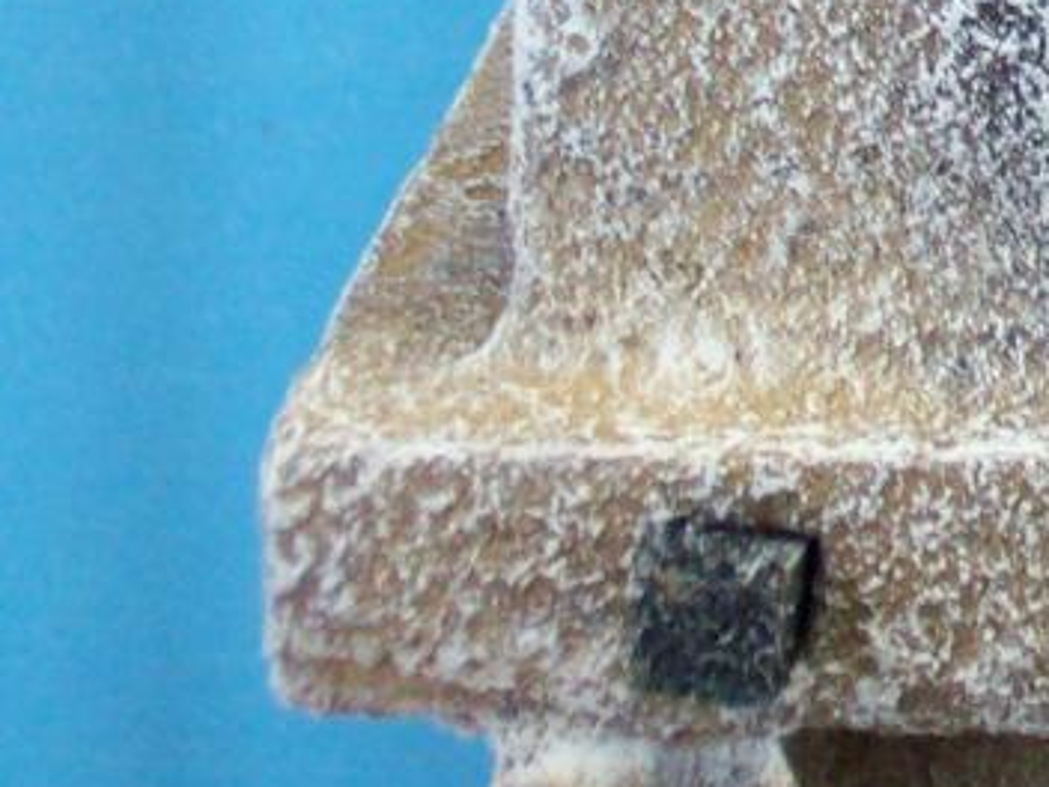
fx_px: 7727
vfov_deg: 5.7
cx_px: 1886
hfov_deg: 7.5
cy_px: -610
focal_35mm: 255
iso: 160
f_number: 3.8
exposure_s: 1/33.5
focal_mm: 11.6
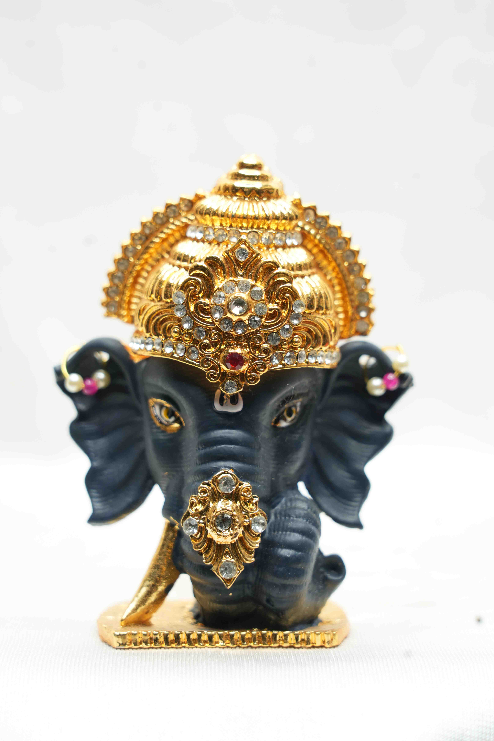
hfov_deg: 13.0
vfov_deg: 19.5
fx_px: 2161
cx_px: 247
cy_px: 370
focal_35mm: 105
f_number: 7.1
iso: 640
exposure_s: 1/50
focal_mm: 105
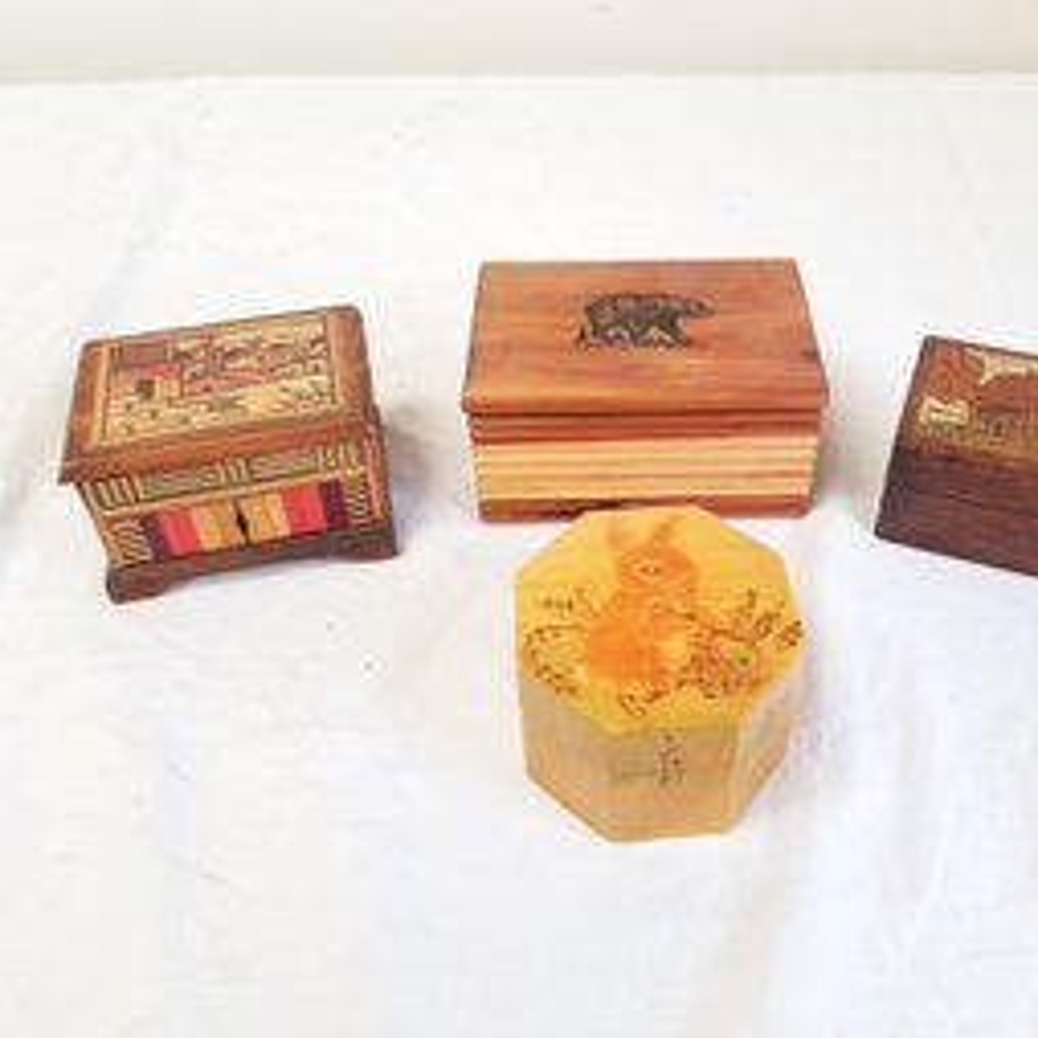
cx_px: 635
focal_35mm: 31
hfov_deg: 52.1
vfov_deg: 52.5
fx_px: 1052
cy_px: 521
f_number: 1.7
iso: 160
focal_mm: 4.25
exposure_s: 1/60
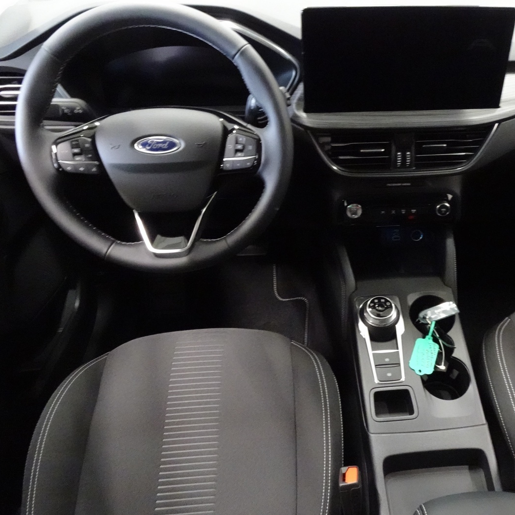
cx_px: 349
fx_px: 488
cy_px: 261
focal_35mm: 29
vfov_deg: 55.6
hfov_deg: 54.3
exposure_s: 1/10
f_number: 3.5
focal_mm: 4.25
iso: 1600
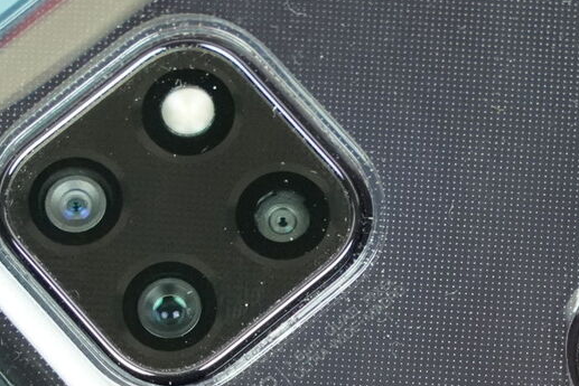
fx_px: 4183
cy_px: 378
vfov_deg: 5.3
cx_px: 536
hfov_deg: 7.9
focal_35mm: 260
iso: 6400
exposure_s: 1/250
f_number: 7.1
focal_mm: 70
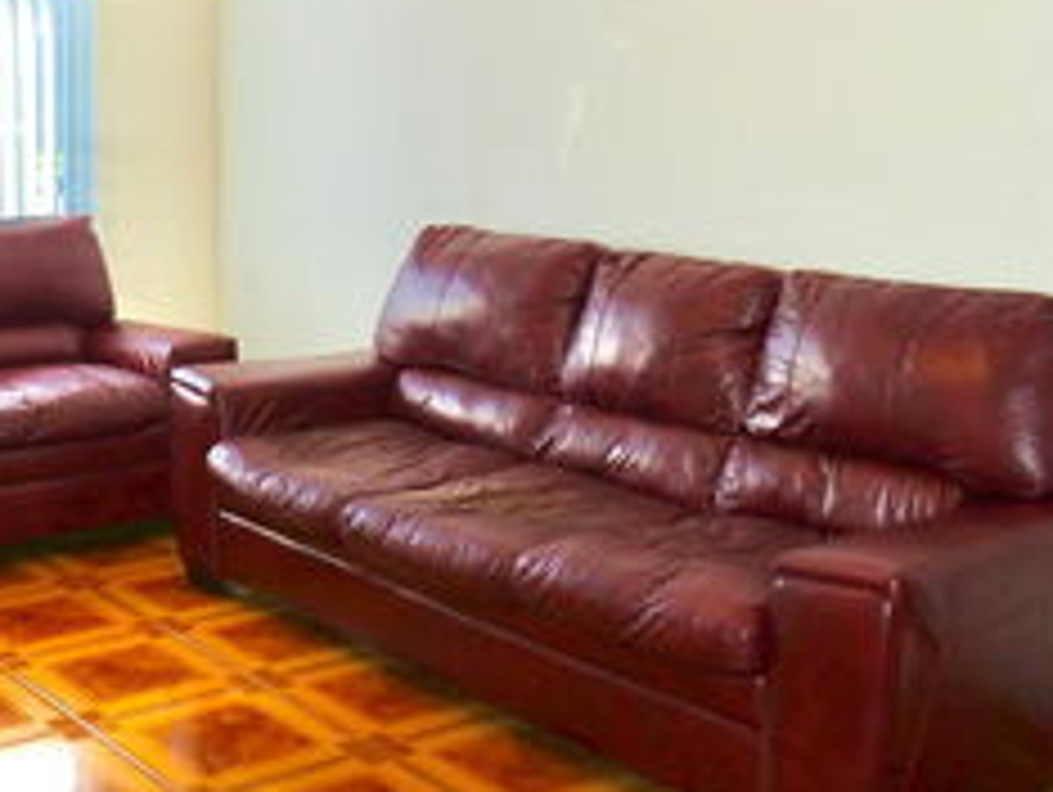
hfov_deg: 36.6
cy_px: 112
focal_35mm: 51
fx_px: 1553
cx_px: 266
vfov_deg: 27.8
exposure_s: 1/125
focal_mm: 14
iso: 200
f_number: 4.5
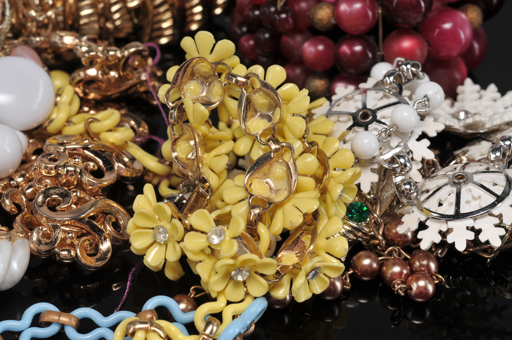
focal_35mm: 90
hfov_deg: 22.6
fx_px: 1278
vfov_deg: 15.2
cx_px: 256
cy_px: 170
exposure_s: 1/200
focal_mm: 60
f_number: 14
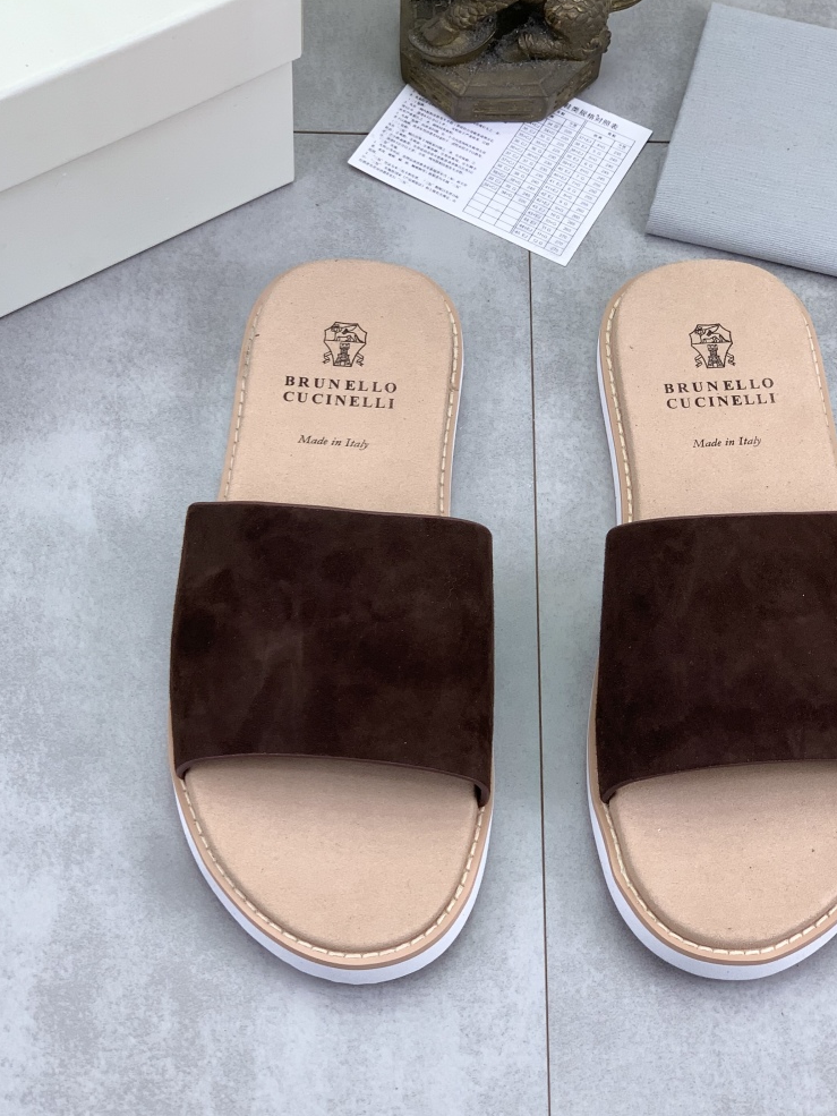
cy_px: 520
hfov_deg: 19.4
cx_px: 473
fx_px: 2450
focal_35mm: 76
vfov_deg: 25.7
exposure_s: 1/100
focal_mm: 6
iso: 20
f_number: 2.4
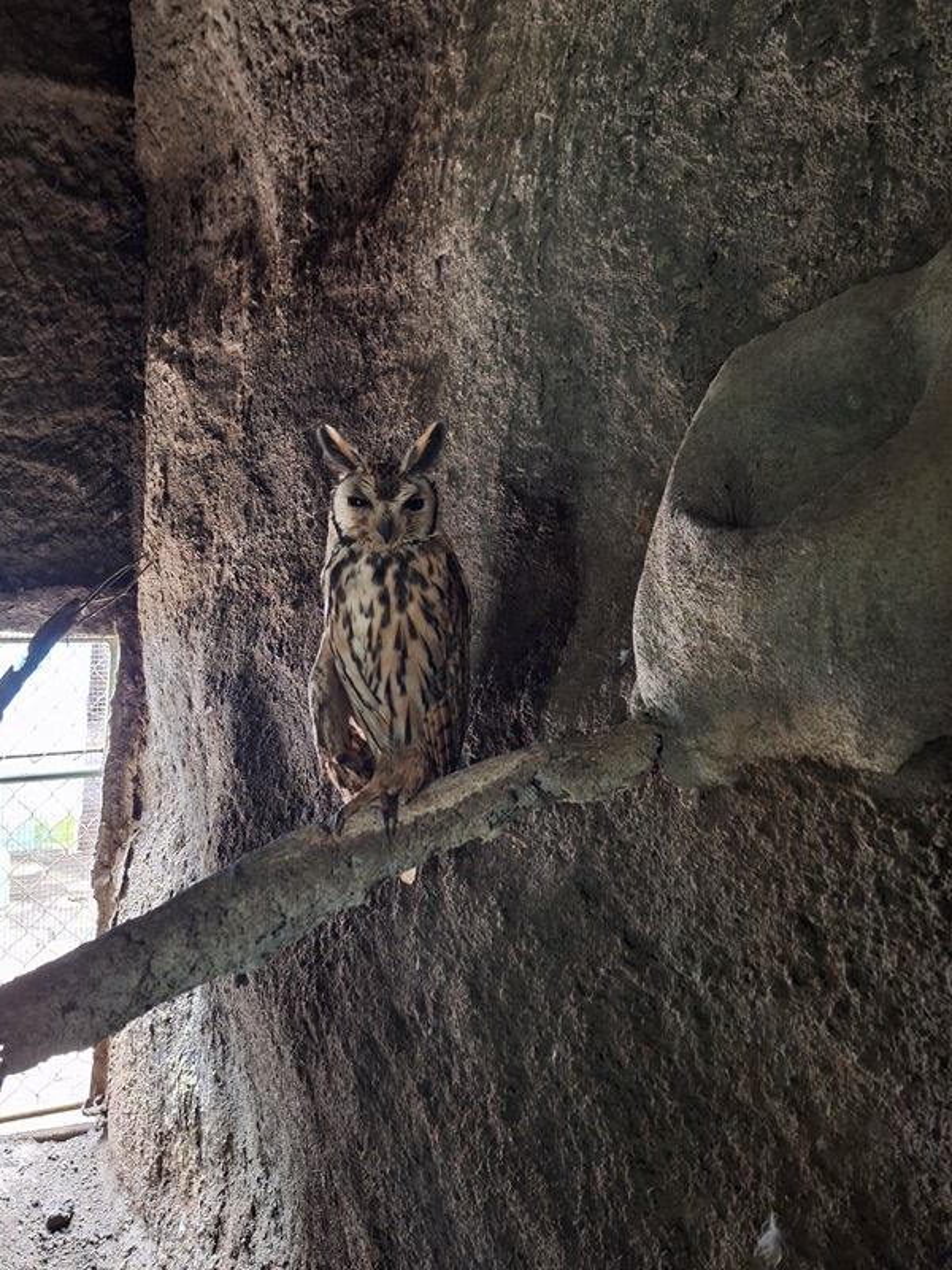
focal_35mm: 23
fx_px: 843
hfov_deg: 58.9
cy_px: 635
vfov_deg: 73.9
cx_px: 476
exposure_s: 1/20
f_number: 1.8
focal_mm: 5.54
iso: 800
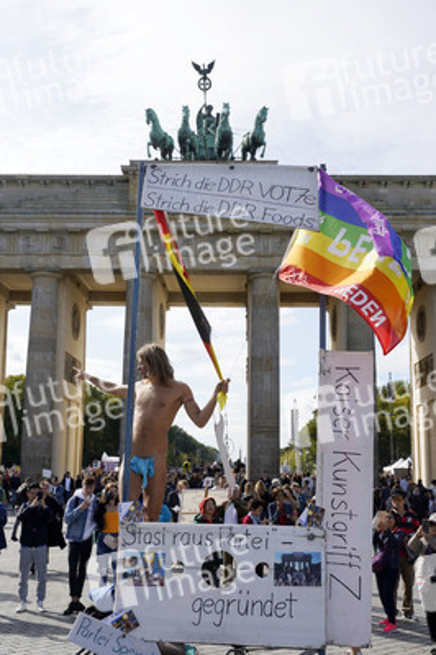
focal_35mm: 42
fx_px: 764
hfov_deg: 31.8
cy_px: 328
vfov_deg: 46.4
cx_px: 218
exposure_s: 1/400
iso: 160
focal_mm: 42
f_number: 9
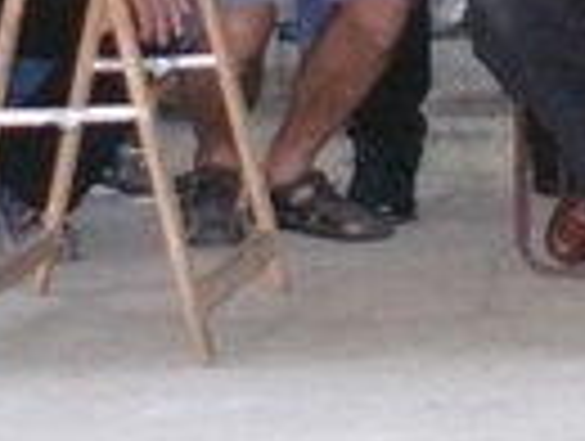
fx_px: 4470
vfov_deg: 5.5
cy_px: -504
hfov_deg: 7.4
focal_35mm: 264
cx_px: 814
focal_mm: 8.9
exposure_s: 1/30
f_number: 2.8
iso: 400
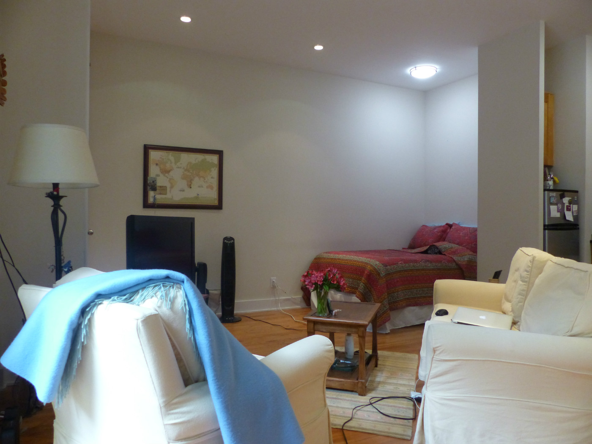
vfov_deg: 54.9
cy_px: 222
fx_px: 428
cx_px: 296
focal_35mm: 25
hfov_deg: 69.4
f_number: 2.8
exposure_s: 1/60
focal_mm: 4.5
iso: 400
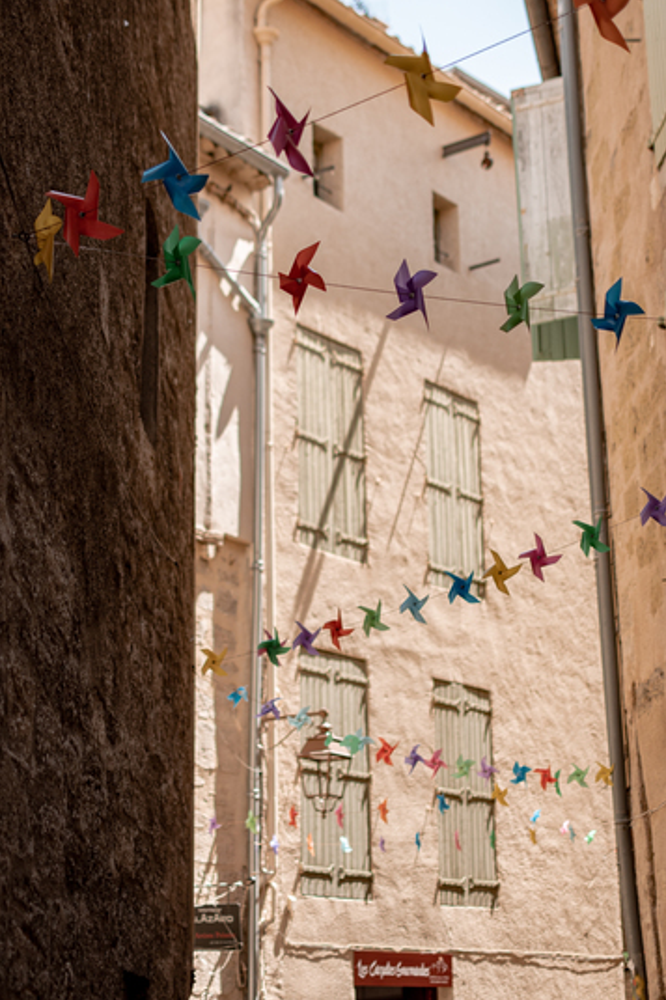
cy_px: 450
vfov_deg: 29.8
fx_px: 1878
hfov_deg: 20.1
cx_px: 293
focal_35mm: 68
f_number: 1.8
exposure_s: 1/2000
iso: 100
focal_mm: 35
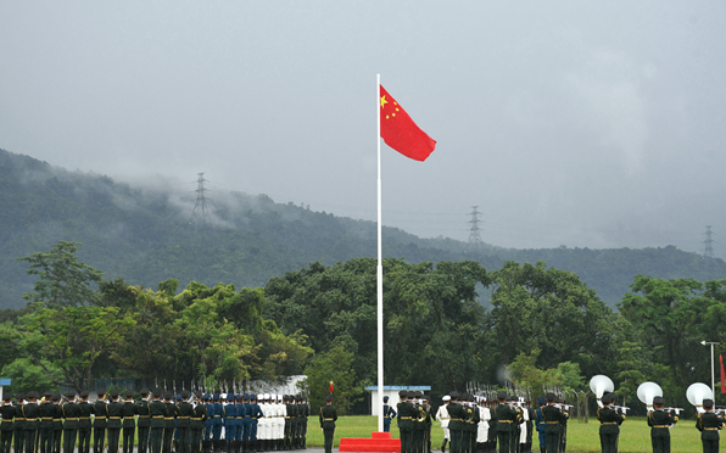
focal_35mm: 115
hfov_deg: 18.1
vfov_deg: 11.4
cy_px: 228
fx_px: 2275
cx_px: 362
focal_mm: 75
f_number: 10
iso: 800
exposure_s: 1/500
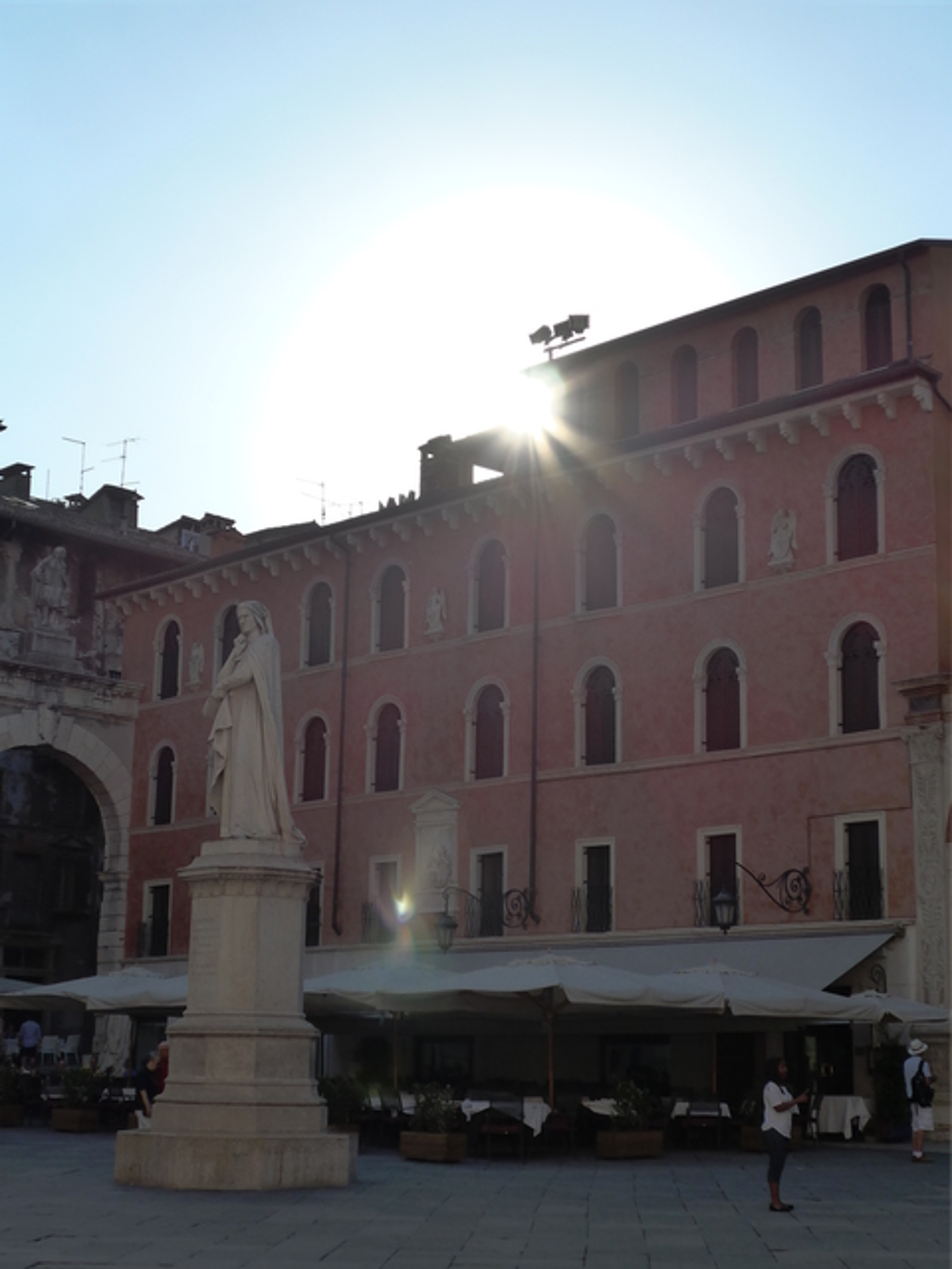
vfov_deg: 34.9
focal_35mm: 55
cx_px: 476
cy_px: 634
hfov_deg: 26.6
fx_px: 2017
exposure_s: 1/2000
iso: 160
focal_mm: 11.3
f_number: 3.4
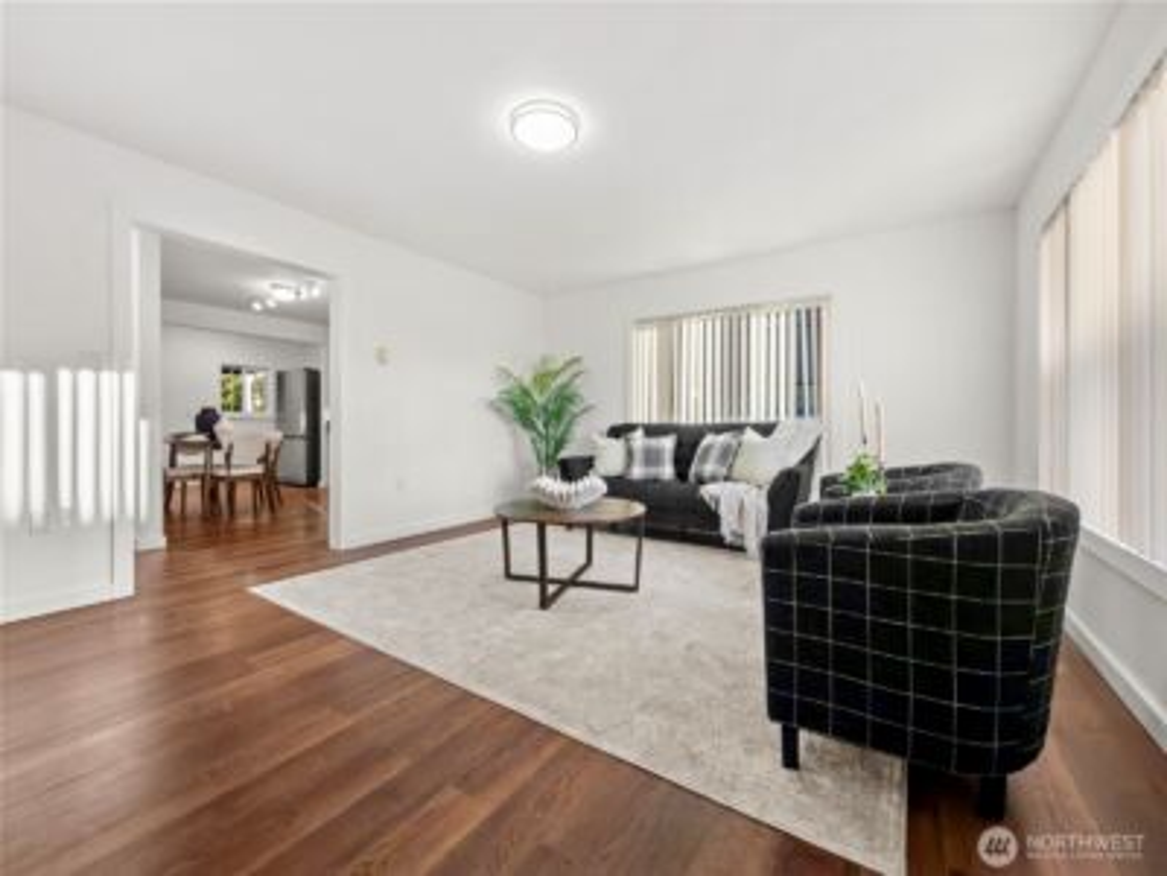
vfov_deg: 85.7
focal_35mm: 14
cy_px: 438
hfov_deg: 102.1
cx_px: 584
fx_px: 472
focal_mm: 2.22
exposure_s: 1/105
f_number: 2.2
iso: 50
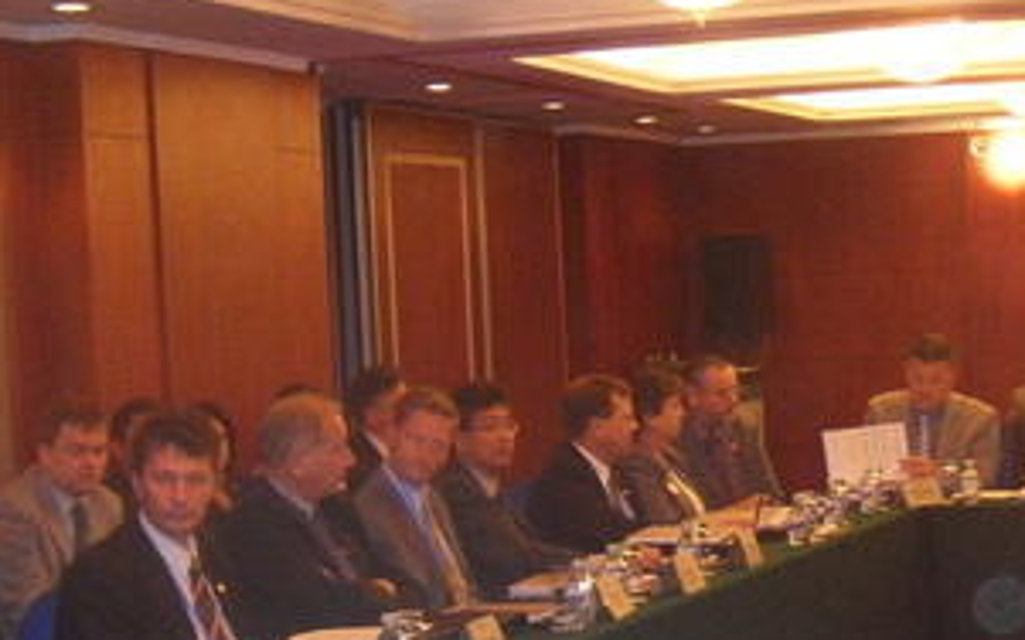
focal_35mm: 88
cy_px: 579
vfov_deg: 14.7
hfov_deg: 23.2
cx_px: 814
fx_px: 2458
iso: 400
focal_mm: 6.6
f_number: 3.5
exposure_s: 1/45
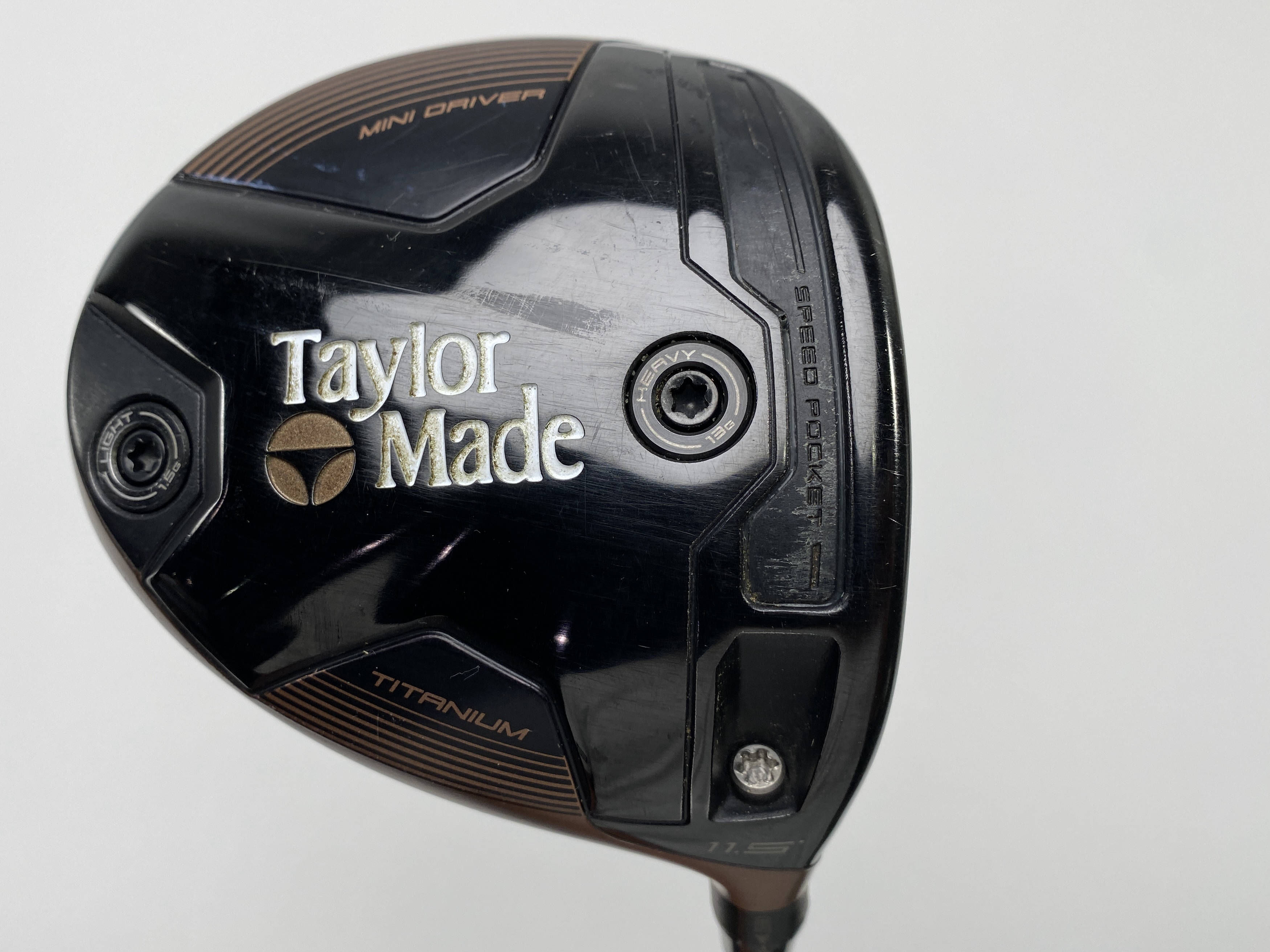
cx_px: 575
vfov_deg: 46.8
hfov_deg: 59.9
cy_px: 491
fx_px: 1101
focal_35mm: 30
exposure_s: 1/296
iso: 32
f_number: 1.8
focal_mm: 4.25
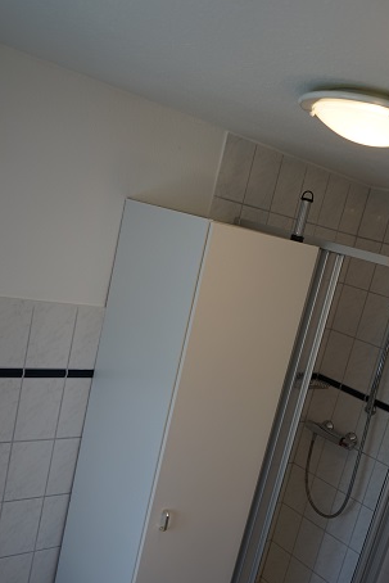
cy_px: 384
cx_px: 253
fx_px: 599
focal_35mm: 37
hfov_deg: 35.7
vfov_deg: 51.0
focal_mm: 28
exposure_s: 1/60
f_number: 4
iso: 200
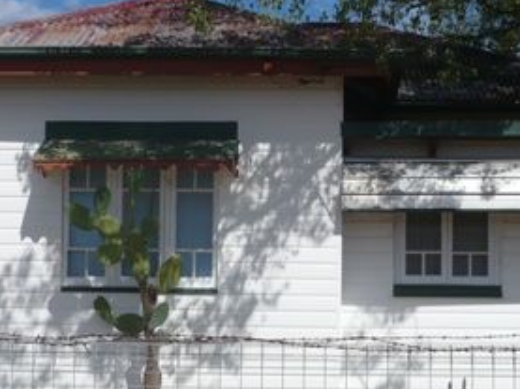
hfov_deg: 24.1
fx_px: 1215
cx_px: 285
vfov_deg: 18.1
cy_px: 284
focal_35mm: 81
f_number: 8
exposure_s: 1/500
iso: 100
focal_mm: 5.8
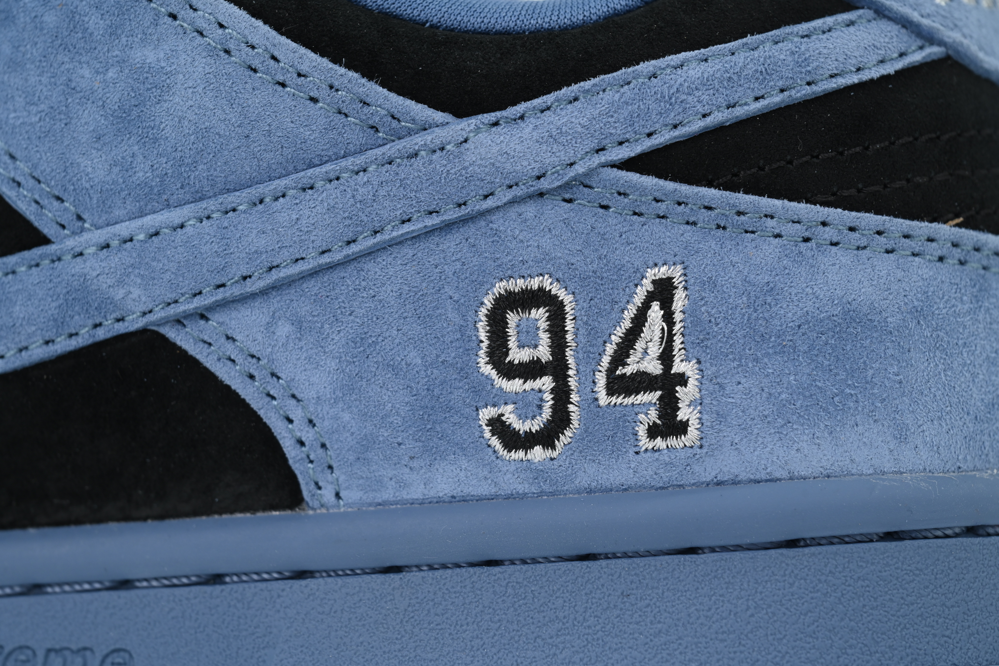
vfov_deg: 12.5
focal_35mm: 110
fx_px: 3052
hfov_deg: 18.6
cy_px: 333
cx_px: 500
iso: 400
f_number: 10
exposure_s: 1/100
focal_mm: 110
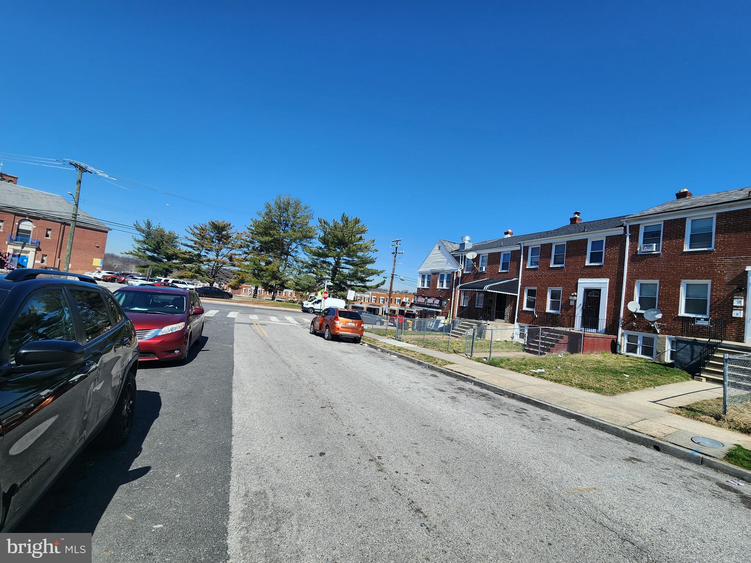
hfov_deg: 106.2
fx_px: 282
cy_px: 282
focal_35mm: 13
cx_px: 376
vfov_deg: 89.9
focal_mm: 2.2
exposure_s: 1/1983
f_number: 2.2
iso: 50
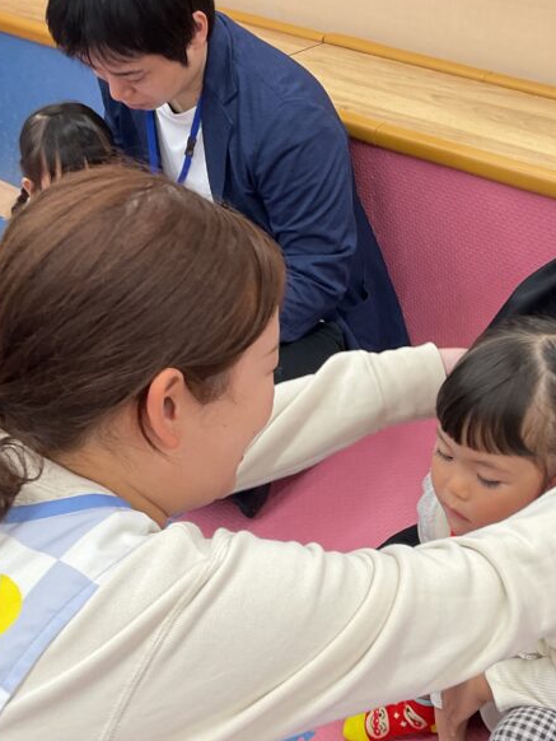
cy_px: 395
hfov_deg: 27.9
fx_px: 1091
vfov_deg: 37.5
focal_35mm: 51
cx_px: 457
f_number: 1.8
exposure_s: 1/60
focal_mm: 3
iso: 40
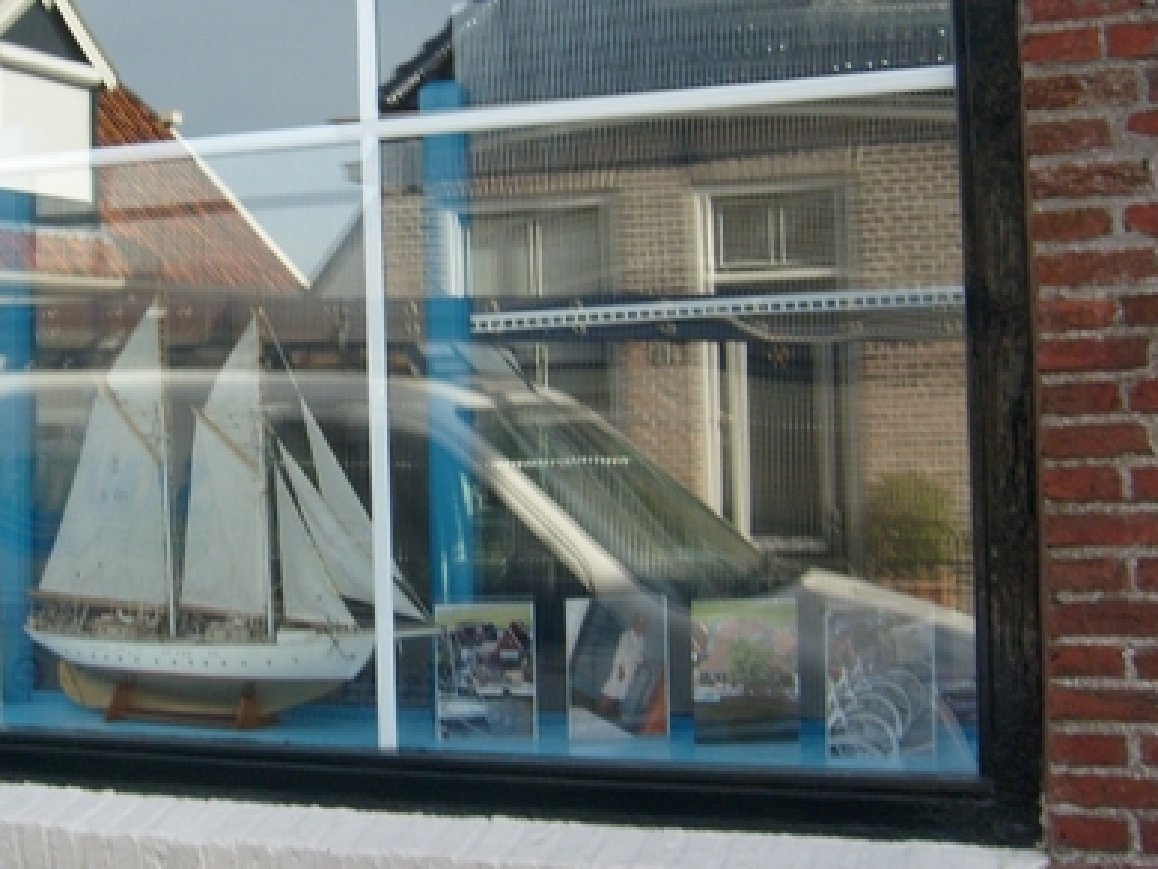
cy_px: 339
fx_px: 1807
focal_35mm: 54
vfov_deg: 27.0
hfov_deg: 35.1
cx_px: 357
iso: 80
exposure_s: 1/90
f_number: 7.1
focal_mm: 5.8
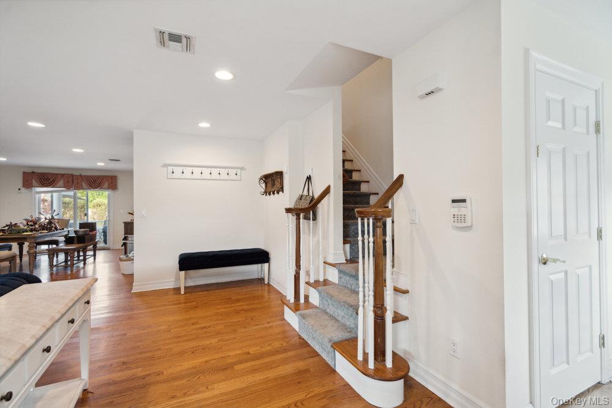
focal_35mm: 16
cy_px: 204
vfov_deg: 73.8
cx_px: 306
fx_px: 272
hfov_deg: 96.7
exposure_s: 1/80
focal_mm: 16
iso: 1000
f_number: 5
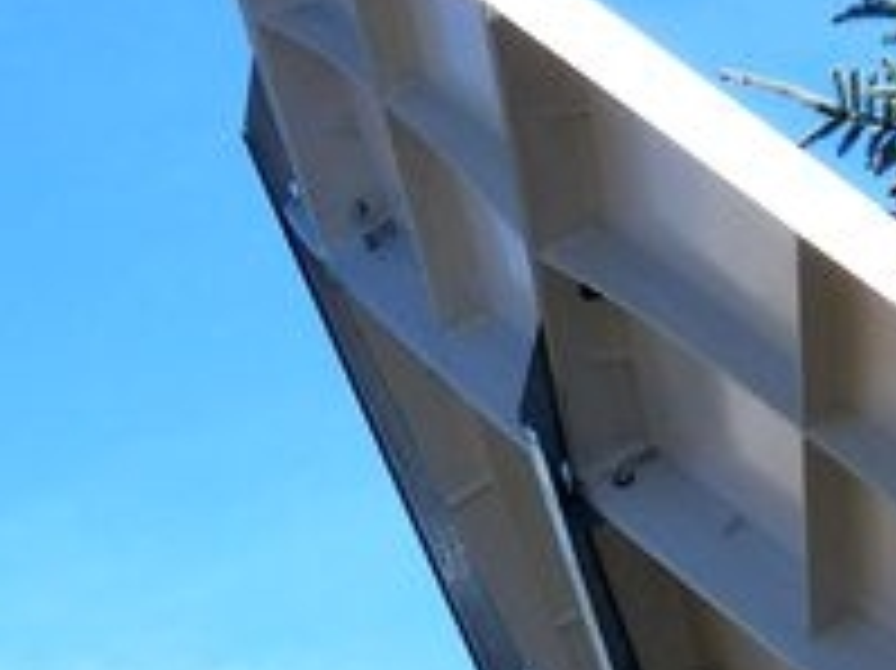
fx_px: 5406
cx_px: 1652
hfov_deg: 9.0
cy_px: 823
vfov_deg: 7.0
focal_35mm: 209
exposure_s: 1/250
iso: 100
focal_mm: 9.2
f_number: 5
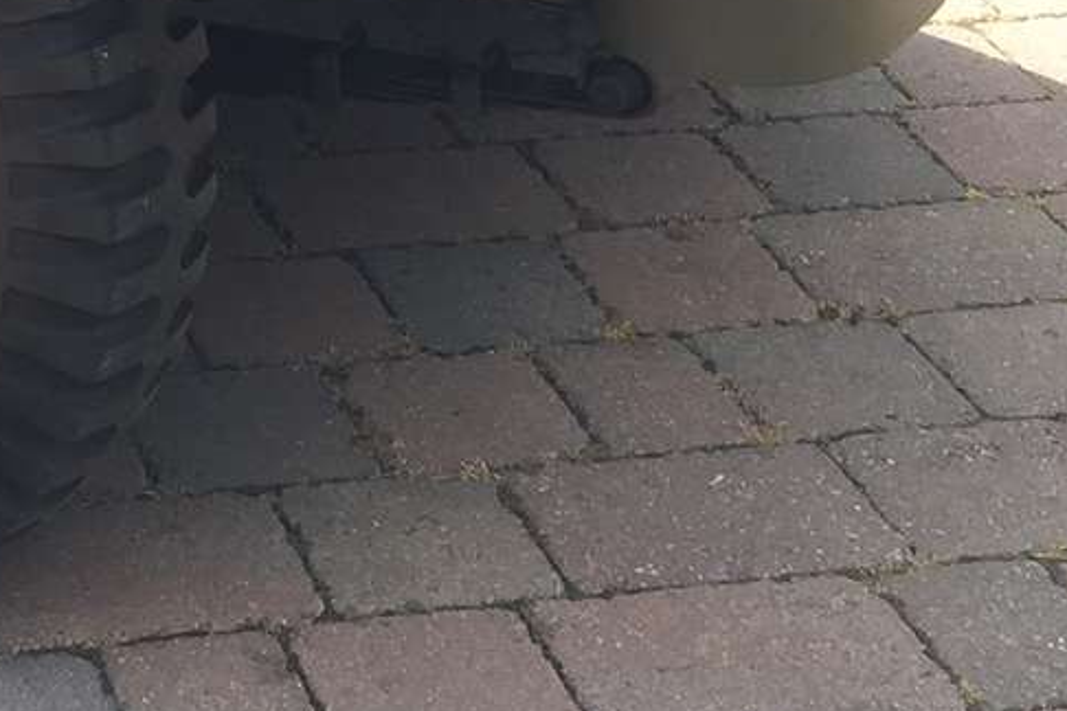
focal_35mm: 124
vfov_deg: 10.0
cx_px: -296
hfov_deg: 15.7
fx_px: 3675
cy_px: -845
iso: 32
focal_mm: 4.15
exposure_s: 1/460
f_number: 2.2
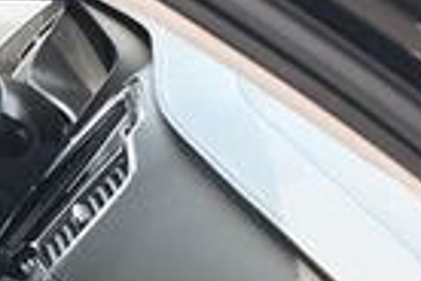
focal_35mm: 139
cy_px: 373
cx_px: -366
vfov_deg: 9.7
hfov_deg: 13.1
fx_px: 1625
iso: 400
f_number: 3.8
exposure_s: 1/160
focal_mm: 20
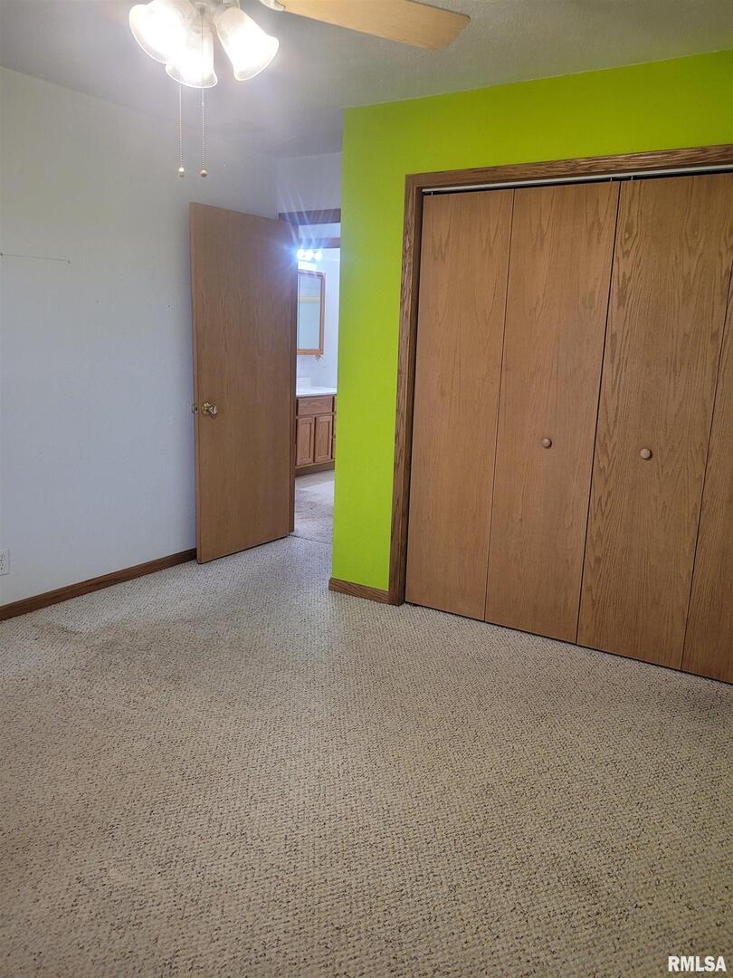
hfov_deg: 53.1
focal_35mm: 26
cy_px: 489
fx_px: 734
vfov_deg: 67.3
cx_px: 366
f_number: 1.8
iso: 200
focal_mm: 5.4
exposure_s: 1/60
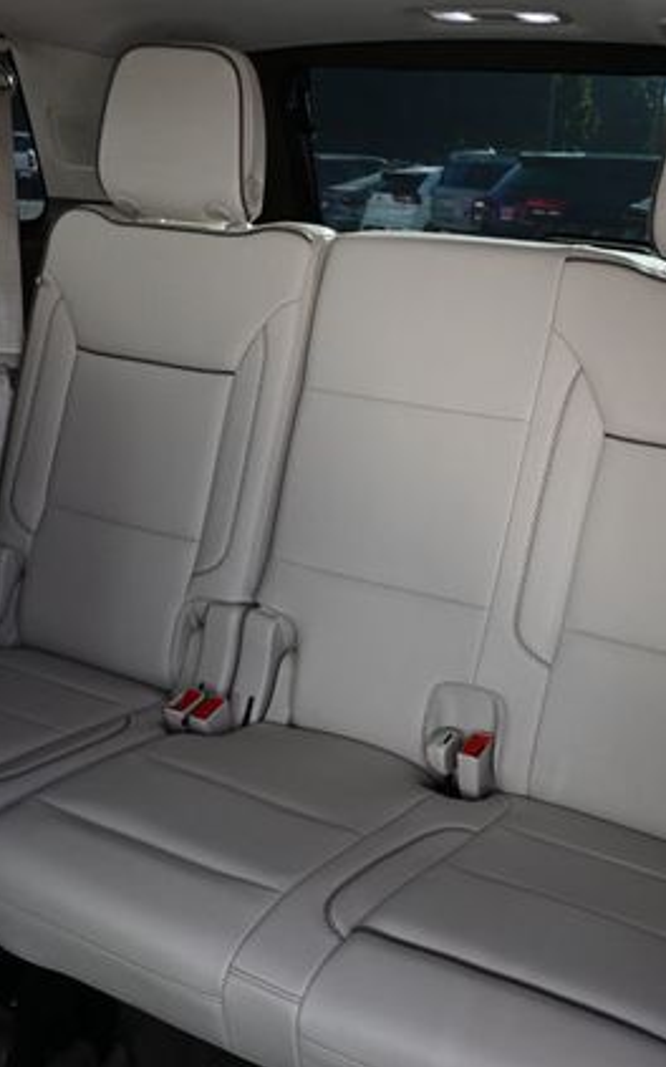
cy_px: 535
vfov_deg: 52.8
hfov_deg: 34.0
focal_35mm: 37
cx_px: 464
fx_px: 1076
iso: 400
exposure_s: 1/160
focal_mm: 16
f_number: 3.5
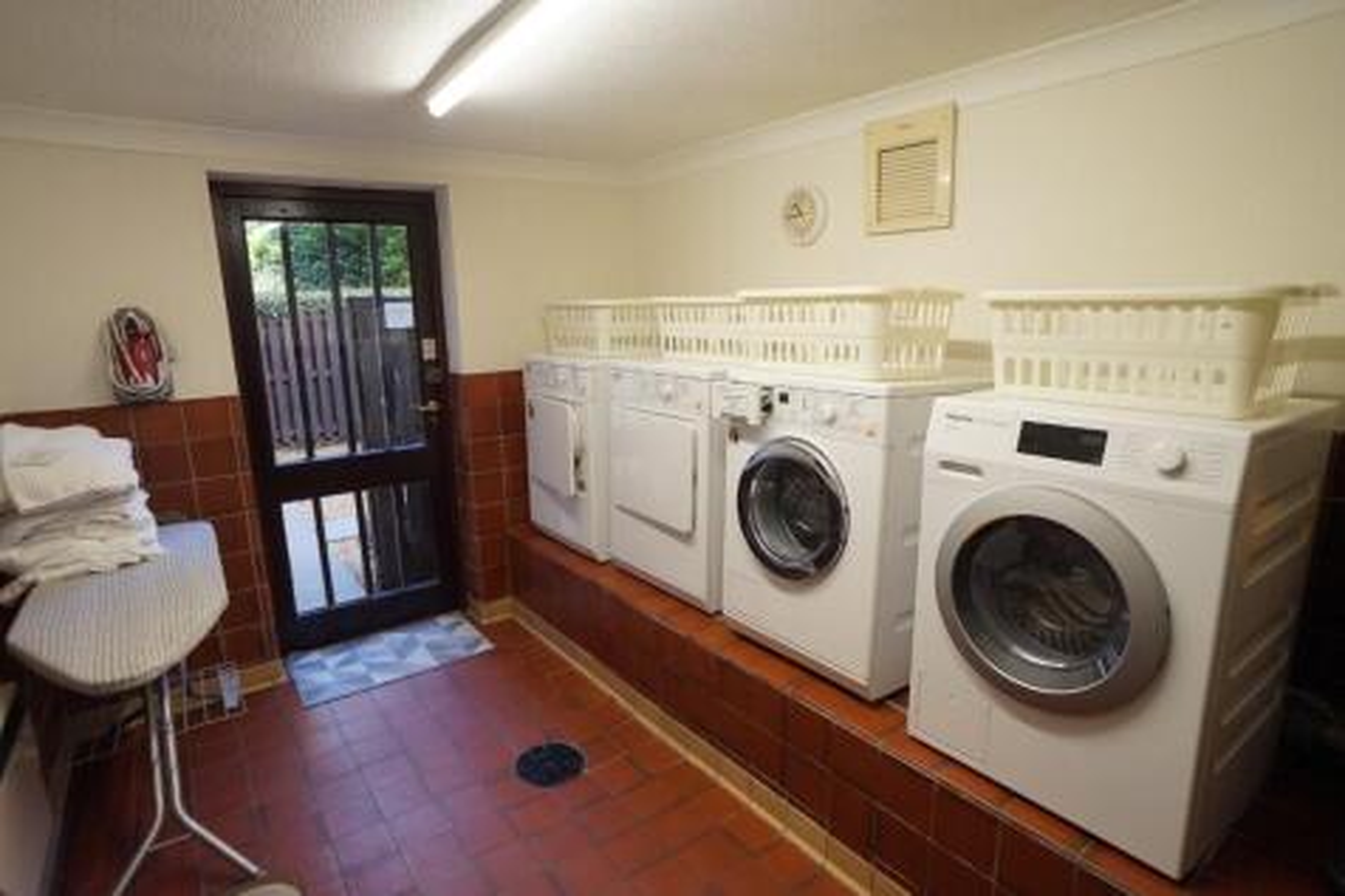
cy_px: 448
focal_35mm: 24
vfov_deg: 53.1
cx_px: 672
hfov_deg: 73.8
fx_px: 896
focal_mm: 16
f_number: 4
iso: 800
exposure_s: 1/160
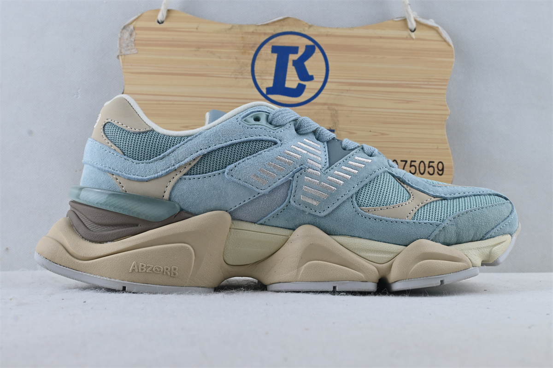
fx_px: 703
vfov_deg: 29.4
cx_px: 276
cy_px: 184
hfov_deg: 43.0
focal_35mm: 46
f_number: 10
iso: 100
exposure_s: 1/20
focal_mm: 30.5
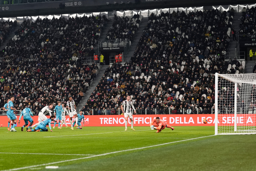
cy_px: 86
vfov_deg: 22.6
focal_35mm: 60
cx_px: 128
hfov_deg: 33.4
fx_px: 427
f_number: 2.5
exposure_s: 1/2000
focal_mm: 60
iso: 2000
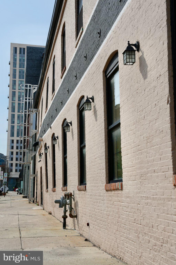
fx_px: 367
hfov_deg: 27.0
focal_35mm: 50
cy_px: 132
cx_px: 88
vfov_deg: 39.6
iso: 640
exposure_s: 1/1600
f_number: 10
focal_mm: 50
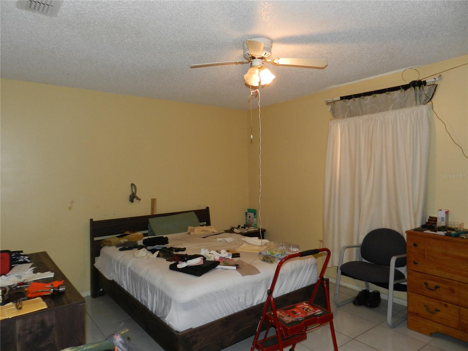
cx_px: 234
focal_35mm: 23
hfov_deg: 73.9
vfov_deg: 58.9
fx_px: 311
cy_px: 176
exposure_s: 1/30
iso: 200
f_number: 3.4
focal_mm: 4
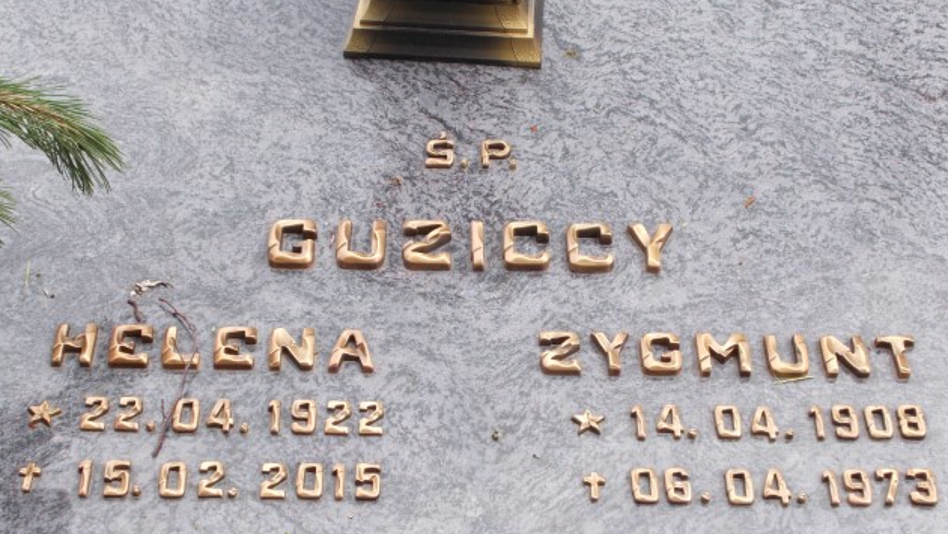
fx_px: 1836
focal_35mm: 73
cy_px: 328
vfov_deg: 16.5
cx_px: 474
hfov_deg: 29.0
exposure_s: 1/160
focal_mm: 11.8
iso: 80
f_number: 5.3
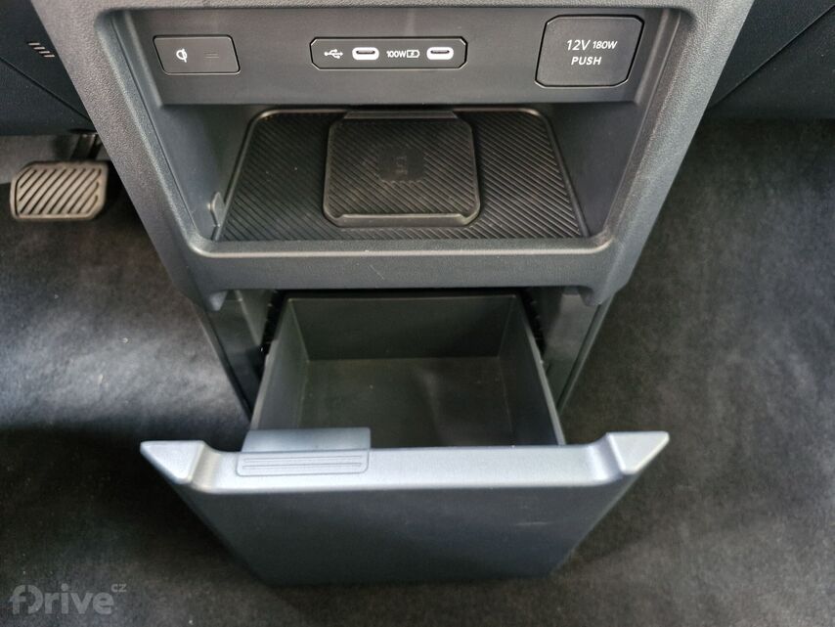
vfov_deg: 58.9
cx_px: 418
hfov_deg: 73.9
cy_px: 314
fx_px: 555
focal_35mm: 23
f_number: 1.8
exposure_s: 1/25
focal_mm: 5.54
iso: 1250
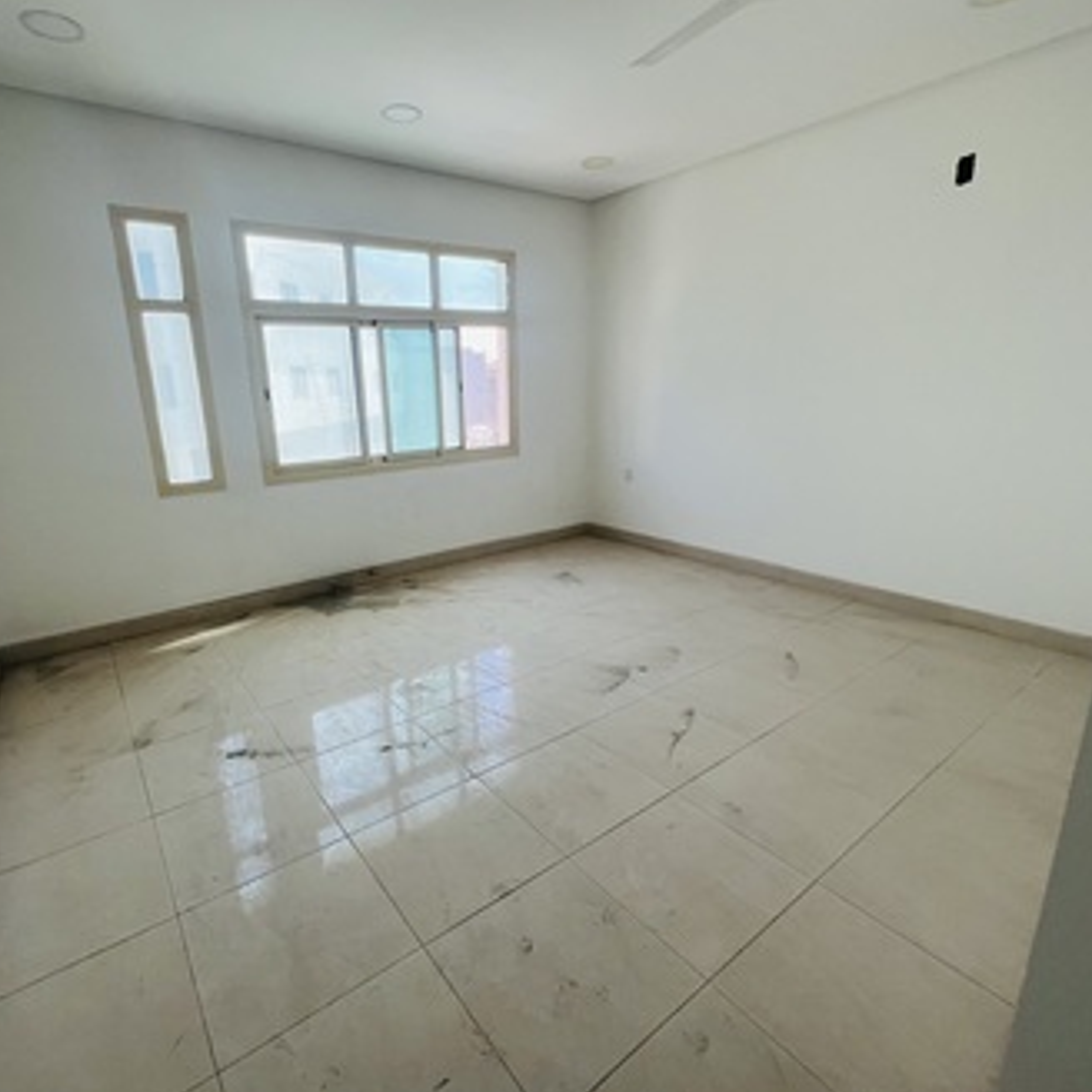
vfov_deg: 87.4
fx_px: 571
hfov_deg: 87.2
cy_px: 541
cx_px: 494
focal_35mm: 16
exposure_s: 1/118
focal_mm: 1.57
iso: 32
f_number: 1.8
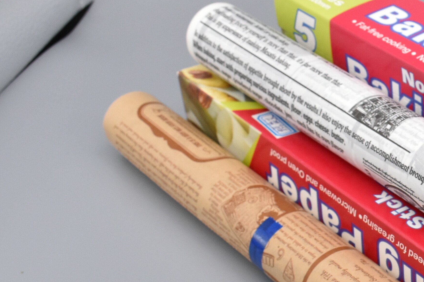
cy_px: 247
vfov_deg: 14.1
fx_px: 1134
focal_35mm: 96
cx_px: 539
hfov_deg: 19.6
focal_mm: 25
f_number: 10
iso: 1250
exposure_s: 1/200
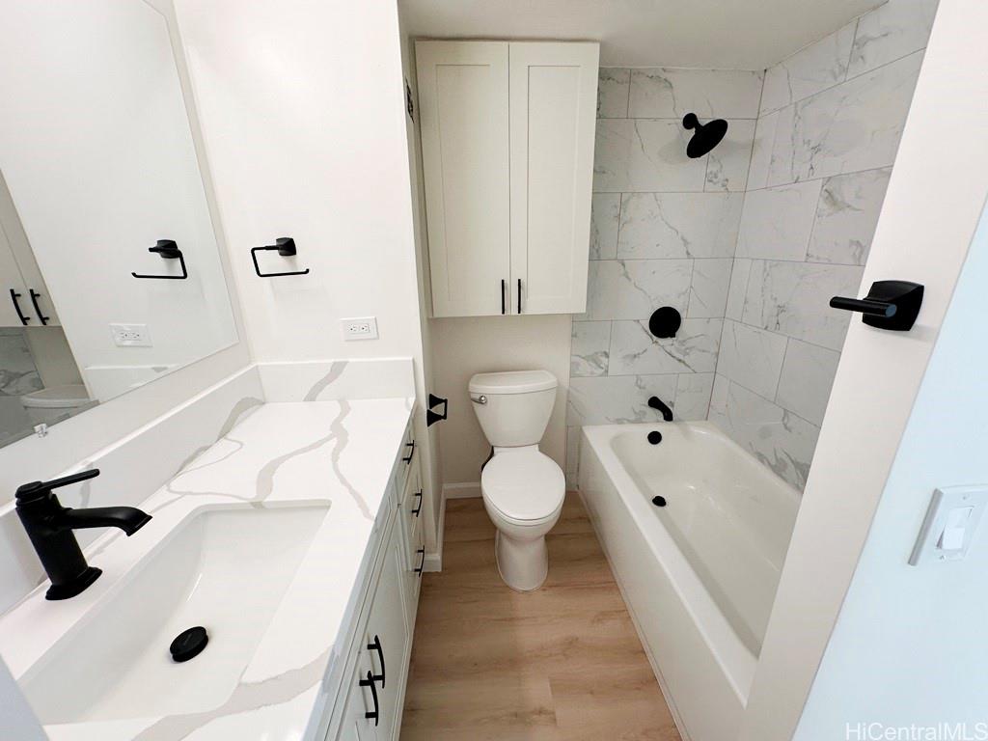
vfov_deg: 85.7
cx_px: 494
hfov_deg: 102.1
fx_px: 400
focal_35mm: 14
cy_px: 370
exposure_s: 1/120
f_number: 2.2
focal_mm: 2.22
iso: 125
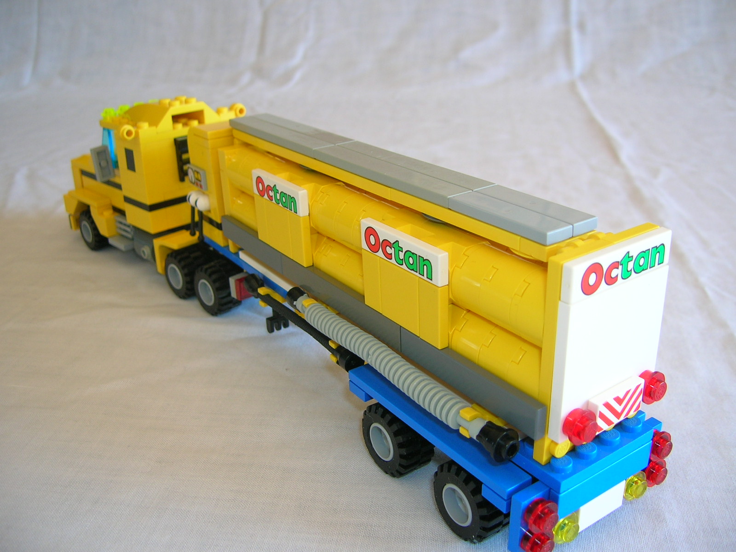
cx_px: 368
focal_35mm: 34
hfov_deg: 54.0
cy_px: 276
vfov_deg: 41.8
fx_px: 723
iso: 50
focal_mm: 5.7
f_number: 2.9
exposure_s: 1/37.5
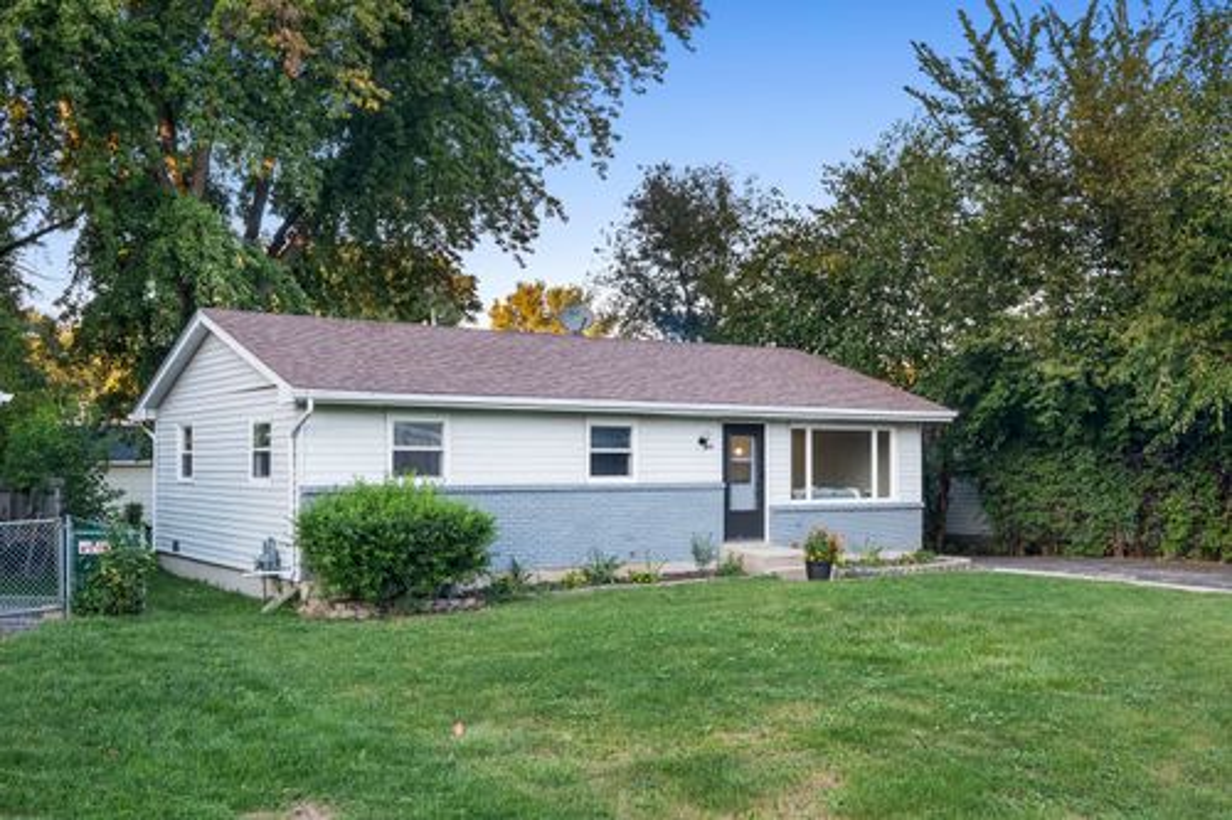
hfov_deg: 53.1
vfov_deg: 36.8
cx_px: 616
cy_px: 410
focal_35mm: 36
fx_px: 1232
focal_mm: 24
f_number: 8
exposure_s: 1/40
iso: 320
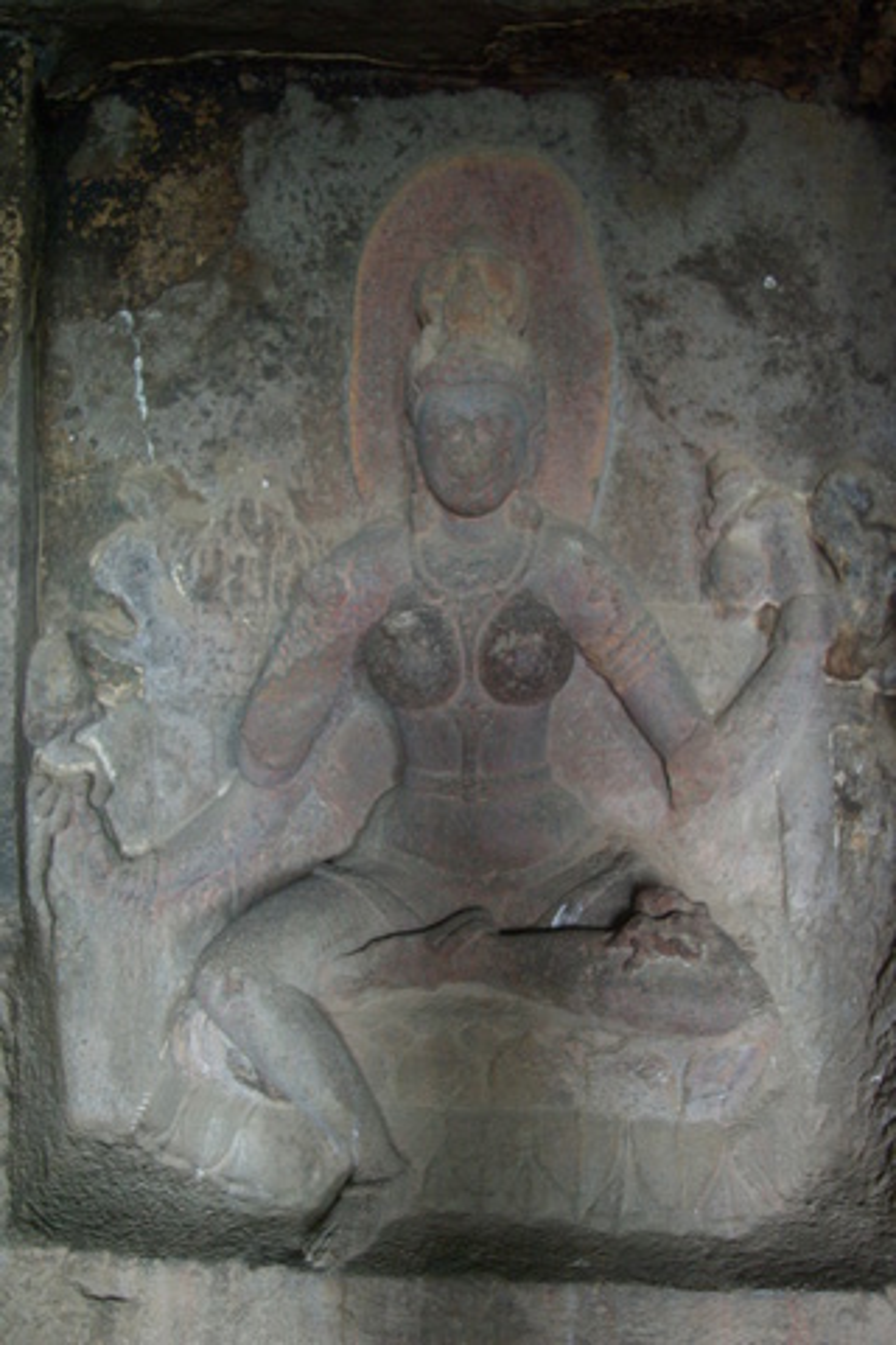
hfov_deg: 34.2
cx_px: 448
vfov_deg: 49.6
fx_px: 1456
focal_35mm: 39
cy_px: 672
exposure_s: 1/6
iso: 800
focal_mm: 26
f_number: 4
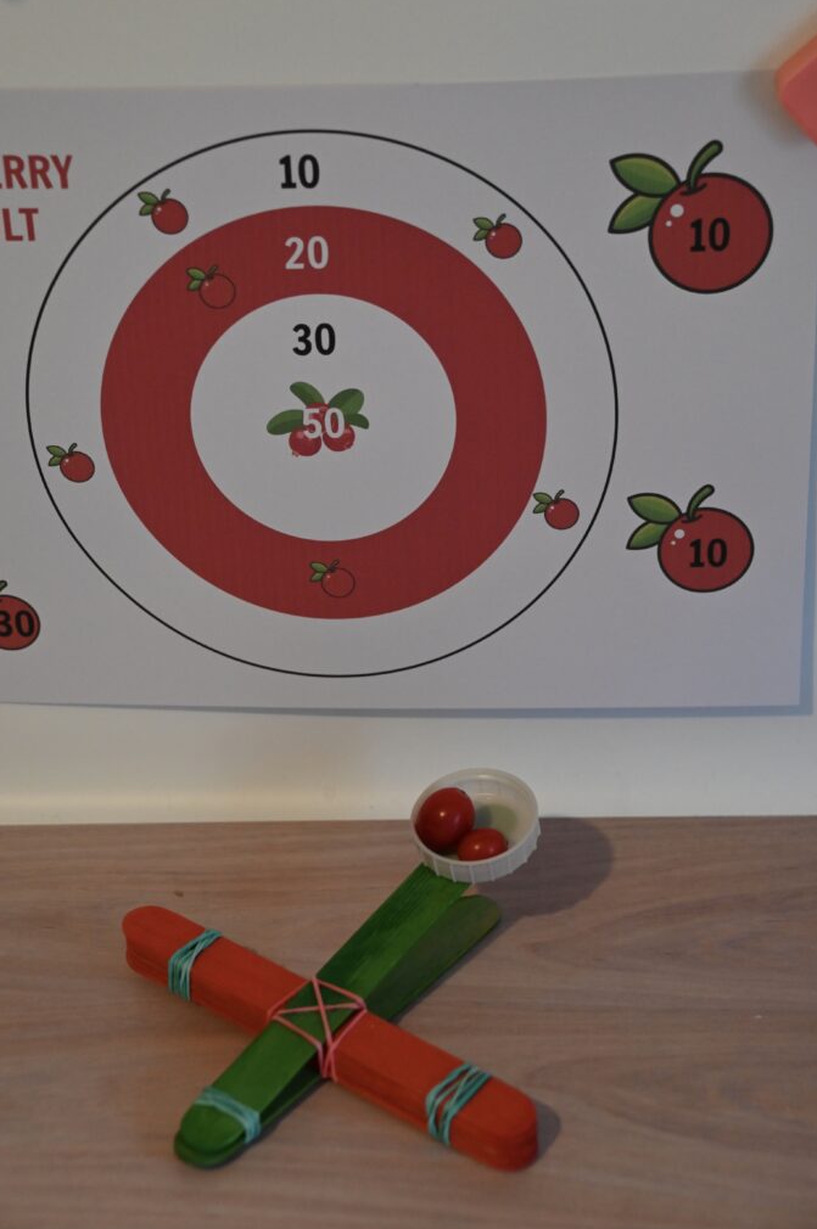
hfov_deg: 19.1
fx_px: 2423
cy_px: 617
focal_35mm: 71
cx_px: 405
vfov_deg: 28.5
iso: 3200
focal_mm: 70
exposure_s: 1/125
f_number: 5
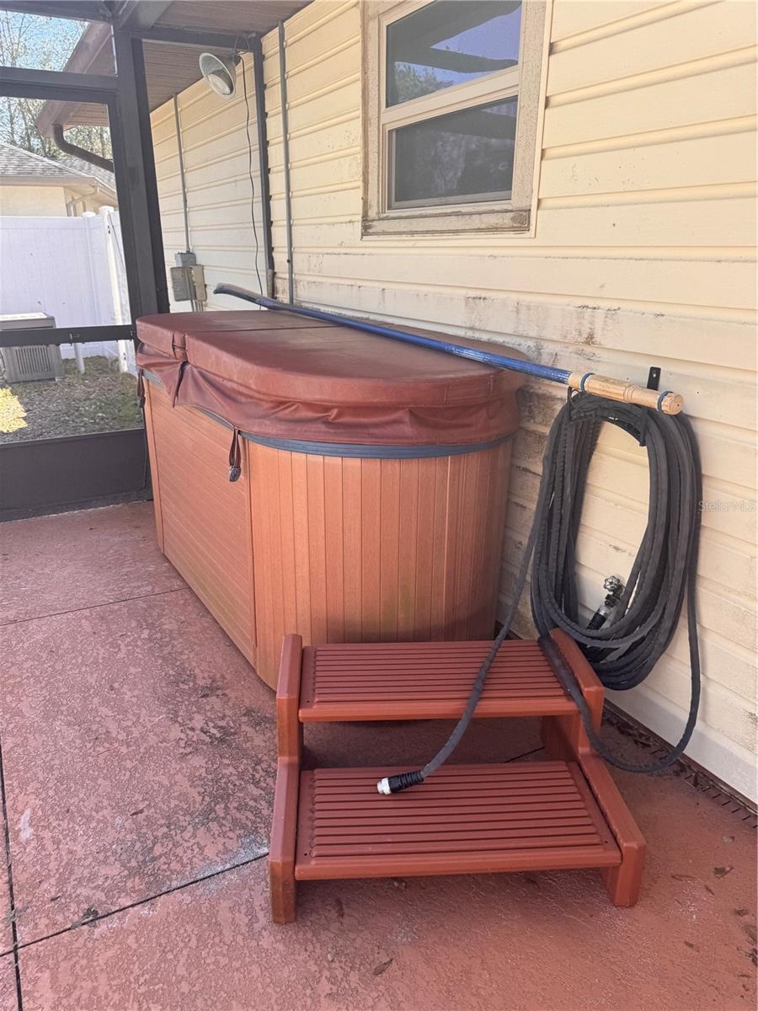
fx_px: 701
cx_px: 379
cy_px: 506
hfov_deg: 56.8
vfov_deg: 71.6
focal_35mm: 24
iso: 80
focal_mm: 6.76
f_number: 1.78
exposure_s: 1/615
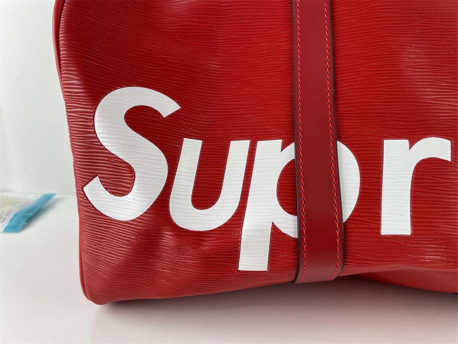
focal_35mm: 26
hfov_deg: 67.3
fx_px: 344
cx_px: 229
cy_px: 172
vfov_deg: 53.1
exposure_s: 1/120
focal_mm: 4.2
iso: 32
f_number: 1.6
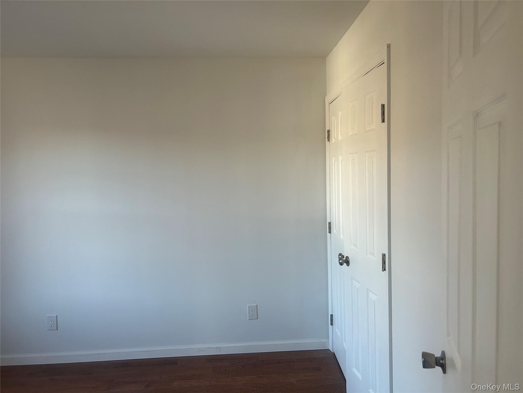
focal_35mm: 26
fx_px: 393
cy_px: 196
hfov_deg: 67.3
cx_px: 262
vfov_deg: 53.1
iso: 100
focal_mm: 5.7
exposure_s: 1/121
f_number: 1.5
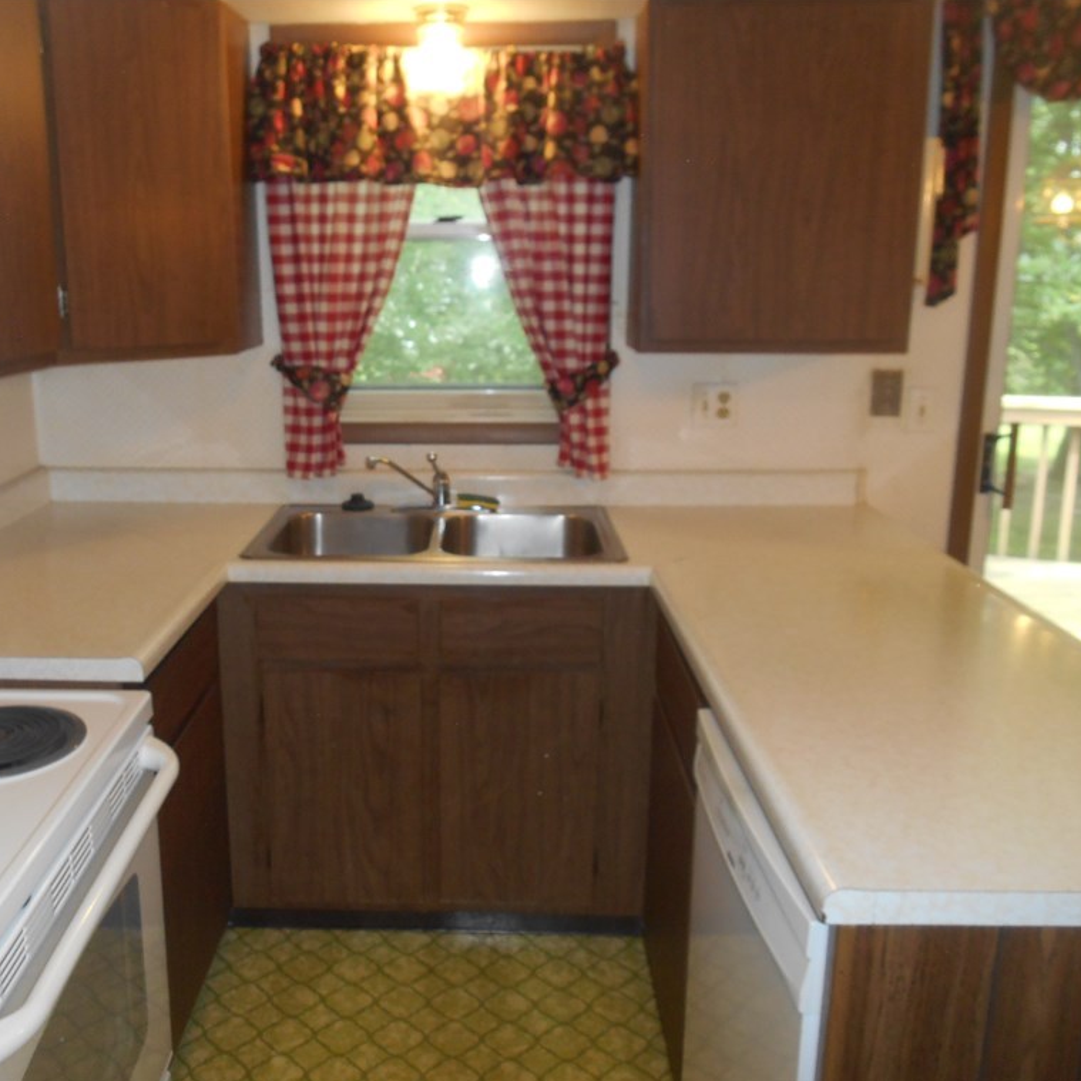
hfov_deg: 52.3
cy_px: 543
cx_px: 456
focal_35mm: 31
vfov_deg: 52.5
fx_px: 1095
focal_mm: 4.7
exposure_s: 1/25
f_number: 3.4
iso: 200
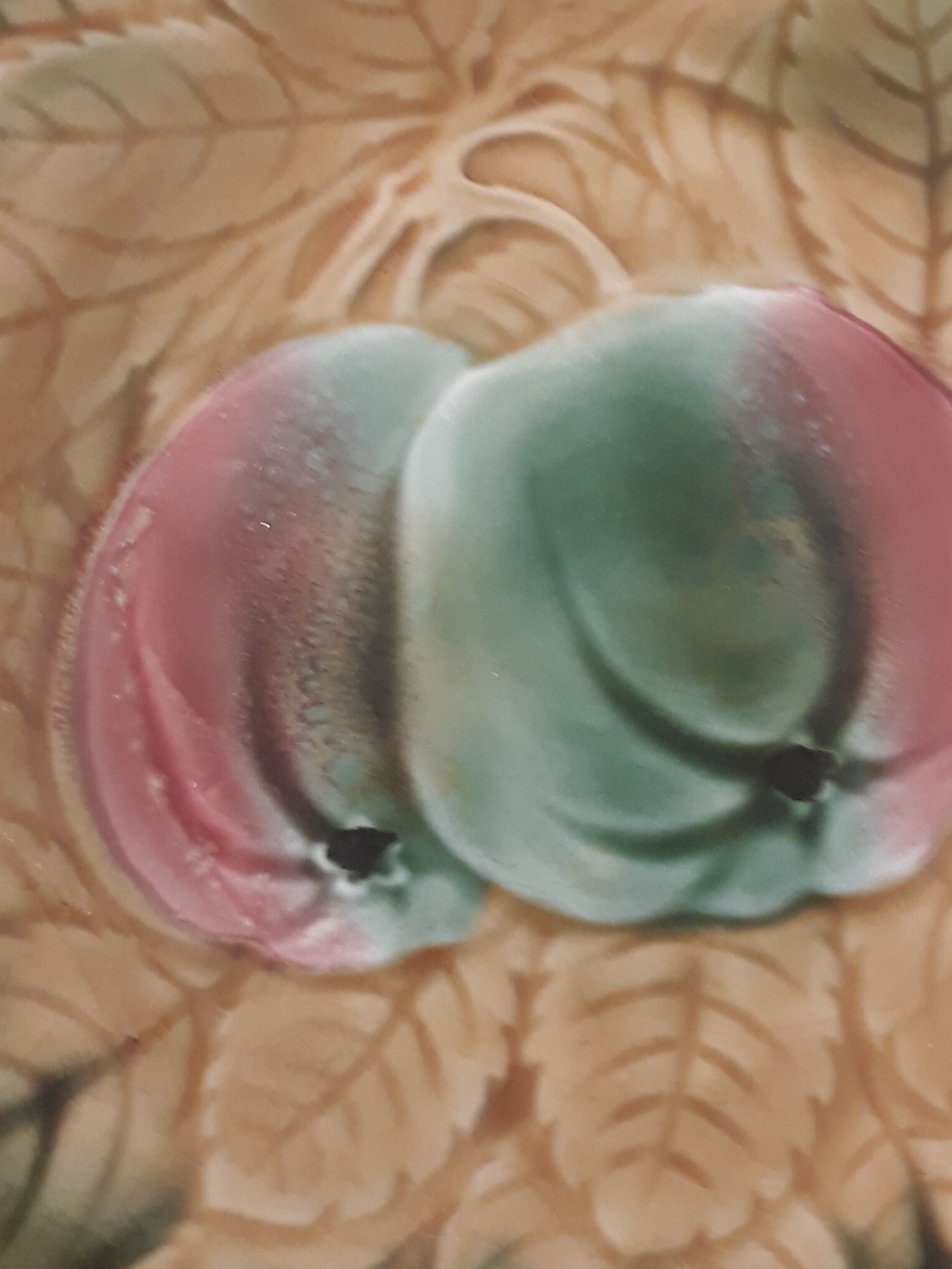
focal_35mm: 55
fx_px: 2016
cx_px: 613
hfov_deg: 26.5
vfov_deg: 34.6
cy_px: 425
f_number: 1.9
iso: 125
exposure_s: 1/33
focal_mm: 3.6
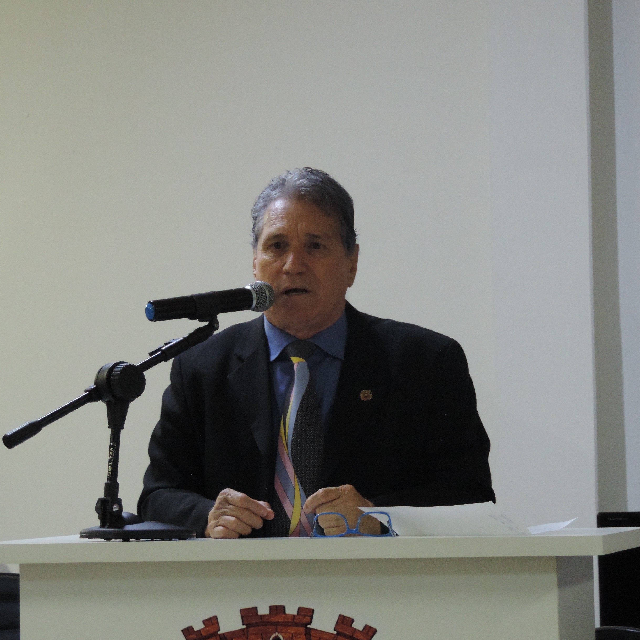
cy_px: 320
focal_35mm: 183
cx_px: 319
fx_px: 3828
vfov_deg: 9.6
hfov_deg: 9.6
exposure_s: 1/20
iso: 800
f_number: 4.4
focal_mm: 27.6
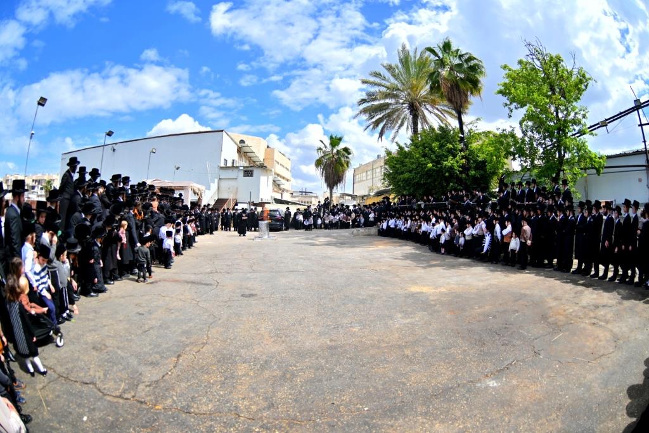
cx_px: 324
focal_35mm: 15
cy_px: 216
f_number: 2.8
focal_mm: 10.5
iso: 32
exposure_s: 1/1000
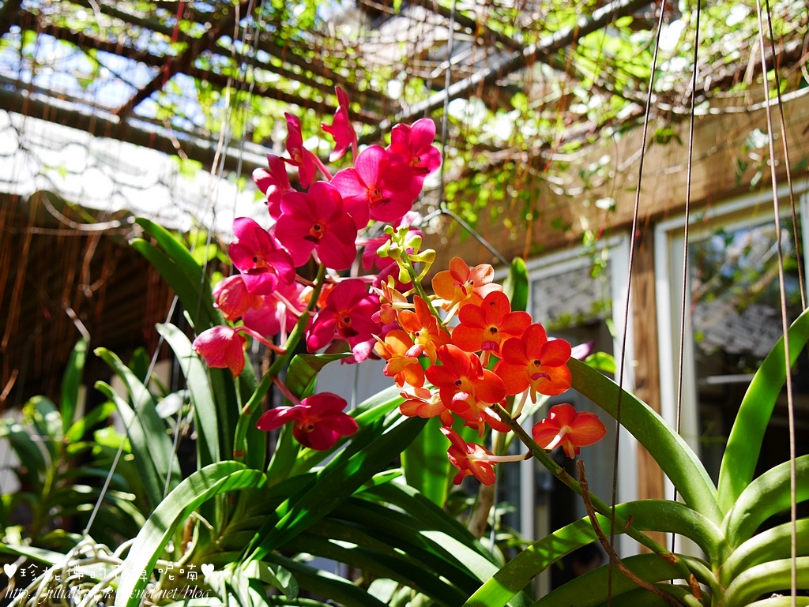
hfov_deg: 49.0
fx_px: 889
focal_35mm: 38
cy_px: 304
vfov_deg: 37.8
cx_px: 404
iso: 200
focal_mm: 19
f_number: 4.5
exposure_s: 1/250
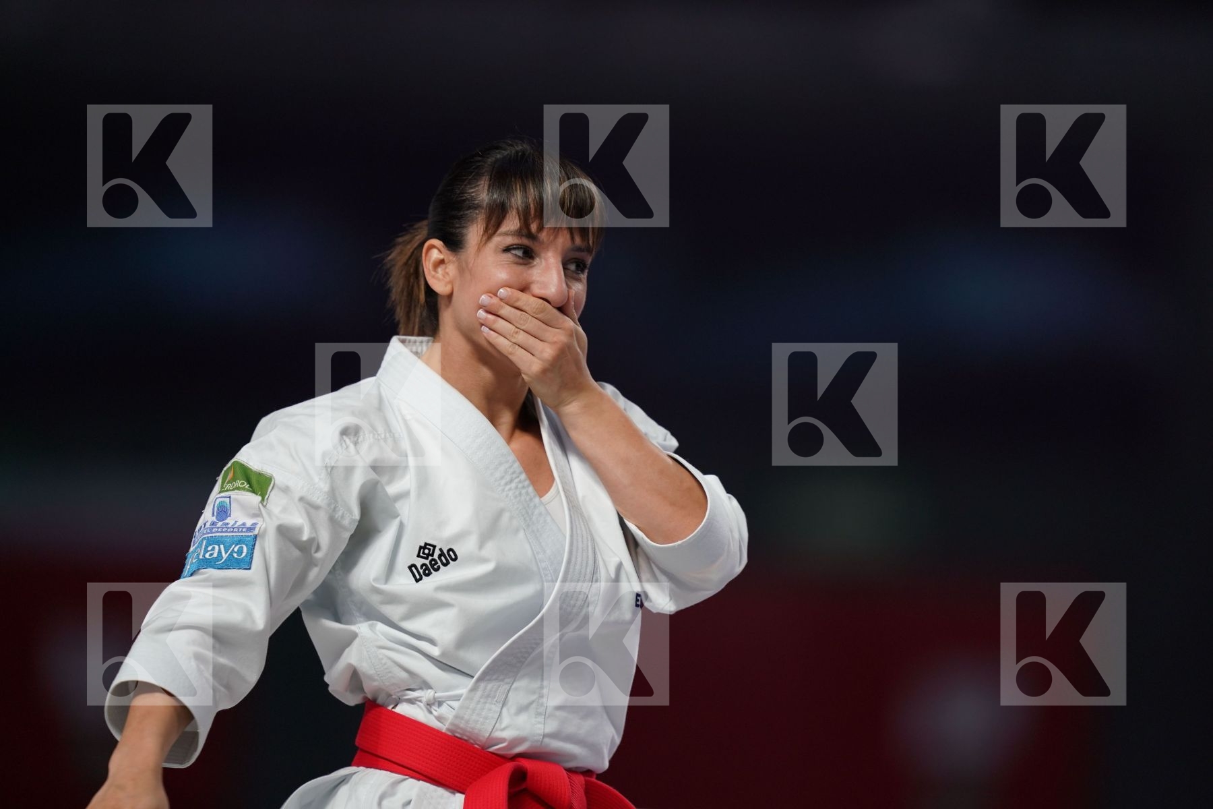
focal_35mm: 400
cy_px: 404
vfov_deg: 3.4
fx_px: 13477
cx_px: 606
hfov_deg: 5.2
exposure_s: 1/400
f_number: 2.8
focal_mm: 400
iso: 500
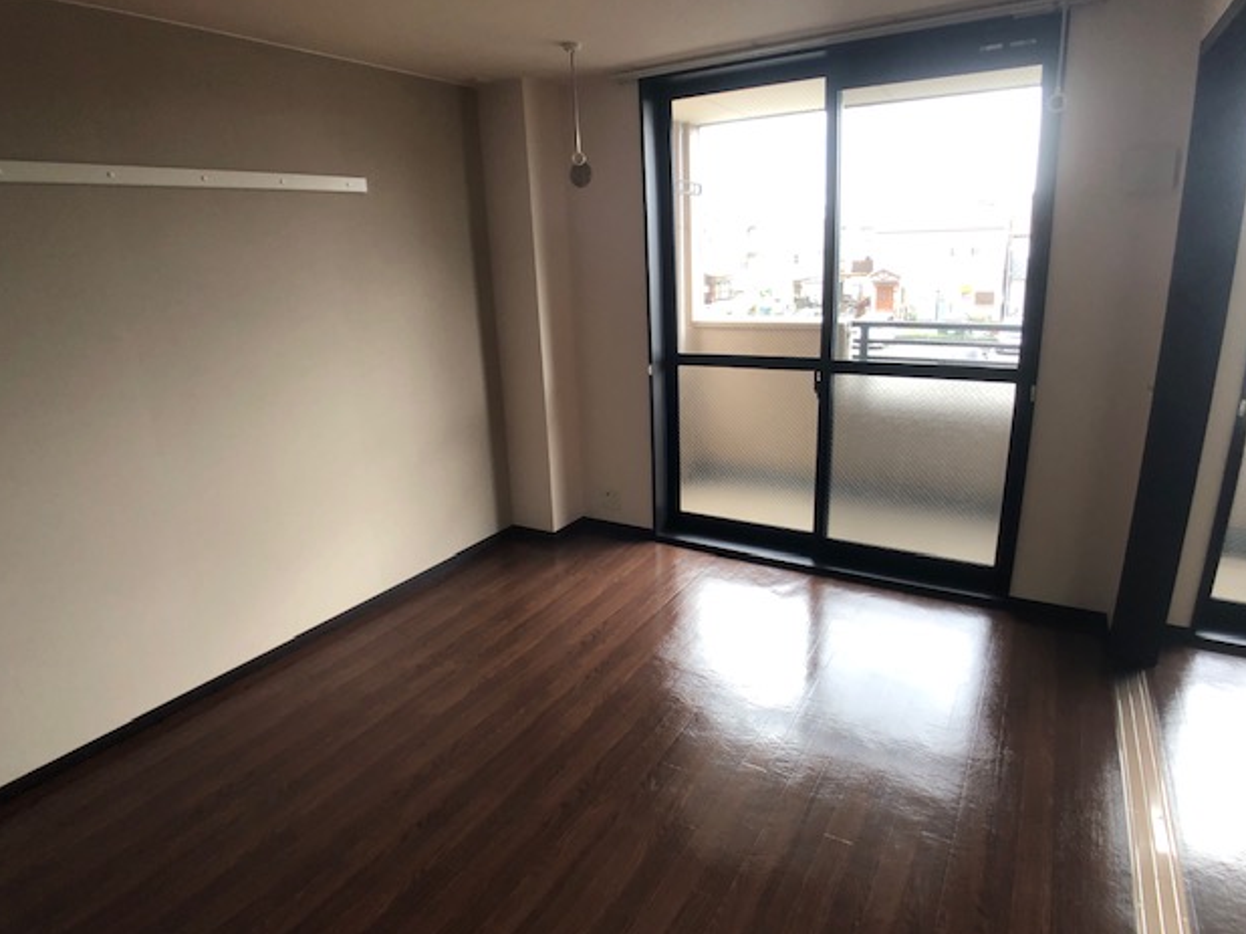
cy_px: 474
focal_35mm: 29
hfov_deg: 61.7
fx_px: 1043
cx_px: 623
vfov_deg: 48.2
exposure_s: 1/120
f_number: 1.8
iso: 64
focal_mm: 4
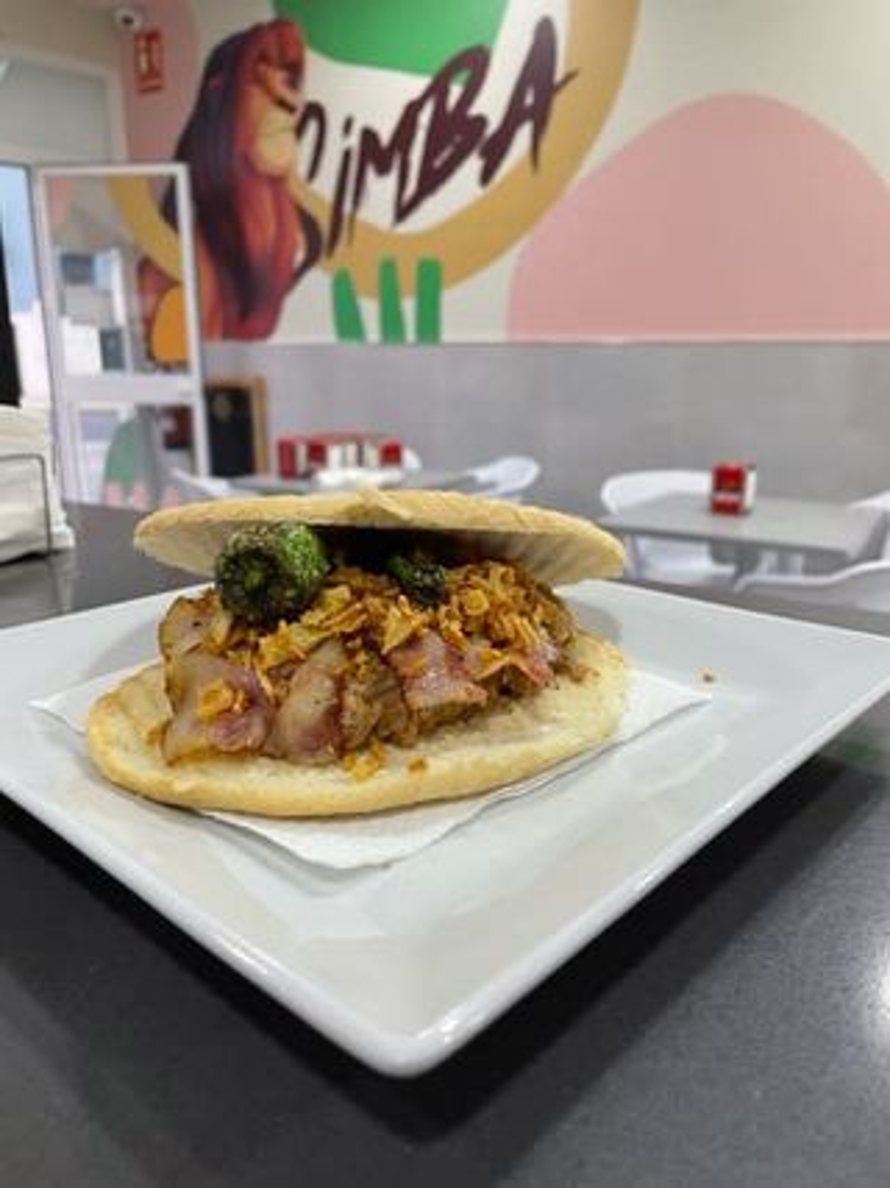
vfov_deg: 67.3
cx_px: 445
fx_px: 892
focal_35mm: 26
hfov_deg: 53.0
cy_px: 594
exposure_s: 1/50
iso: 125
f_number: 1.6
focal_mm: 4.2
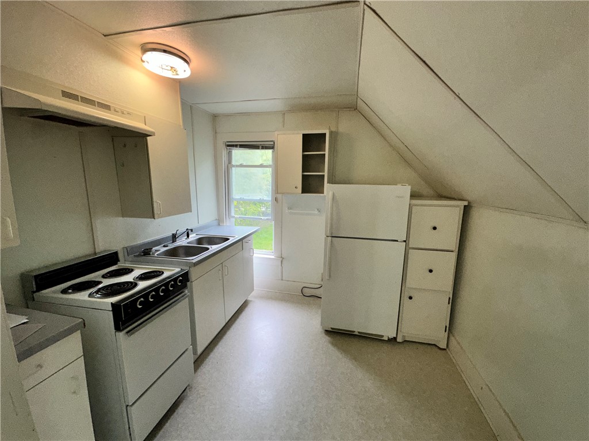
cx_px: 294
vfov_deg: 85.7
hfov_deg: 102.1
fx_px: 238
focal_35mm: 14
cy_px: 220
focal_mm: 2.22
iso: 250
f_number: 2.2
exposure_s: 1/120
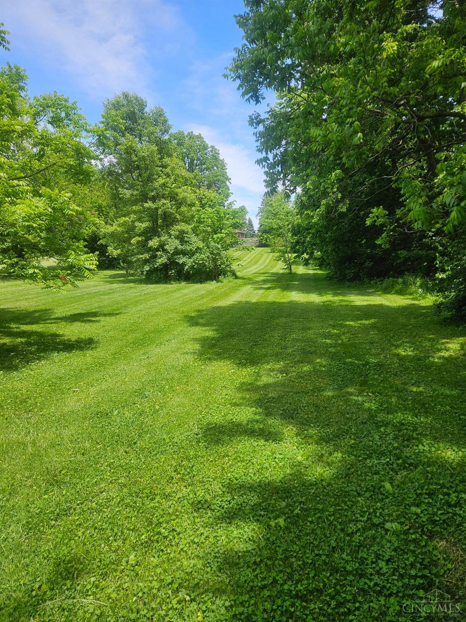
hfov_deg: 58.9
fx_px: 413
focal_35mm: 23
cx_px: 233
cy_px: 311
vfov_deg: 73.9
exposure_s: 1/2000
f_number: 1.8
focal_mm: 5.4
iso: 50
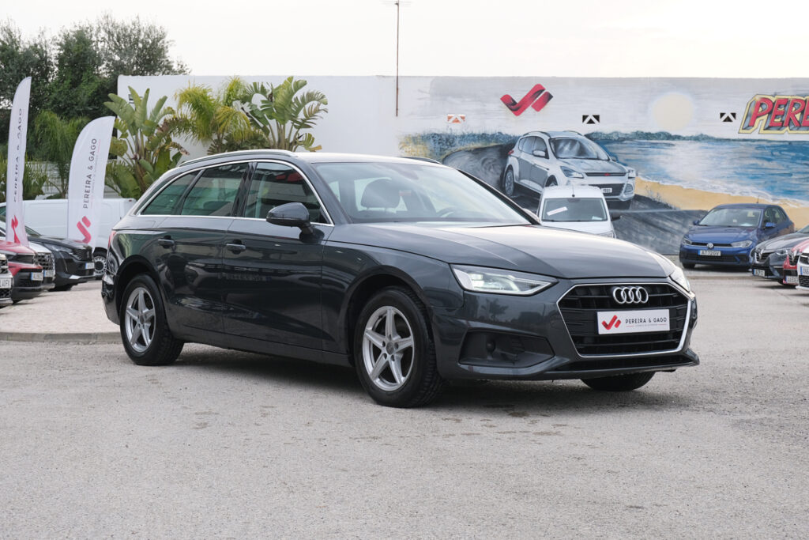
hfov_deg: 32.9
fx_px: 1371
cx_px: 404
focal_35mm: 61
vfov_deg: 22.3
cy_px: 270
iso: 640
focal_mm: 40.8
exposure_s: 1/100
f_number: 8
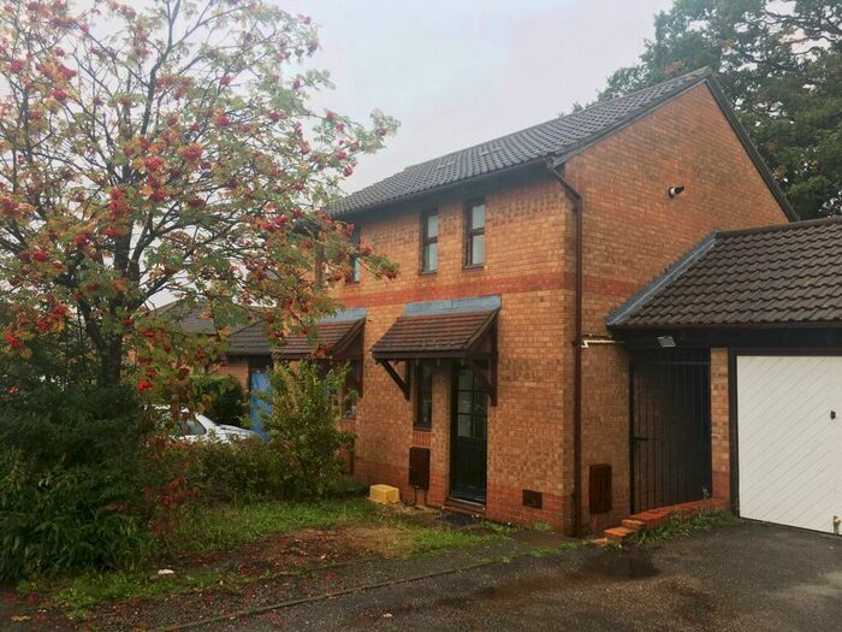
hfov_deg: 61.7
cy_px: 316
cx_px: 421
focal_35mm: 29
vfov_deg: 48.2
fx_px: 705
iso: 25
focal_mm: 4.15
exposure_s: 1/100
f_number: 2.2
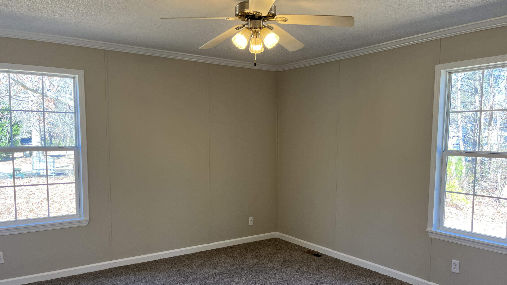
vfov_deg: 40.0
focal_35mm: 29
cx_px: 253
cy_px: 168
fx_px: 390
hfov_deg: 66.1
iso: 100
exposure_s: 1/120
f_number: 1.6
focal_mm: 5.1
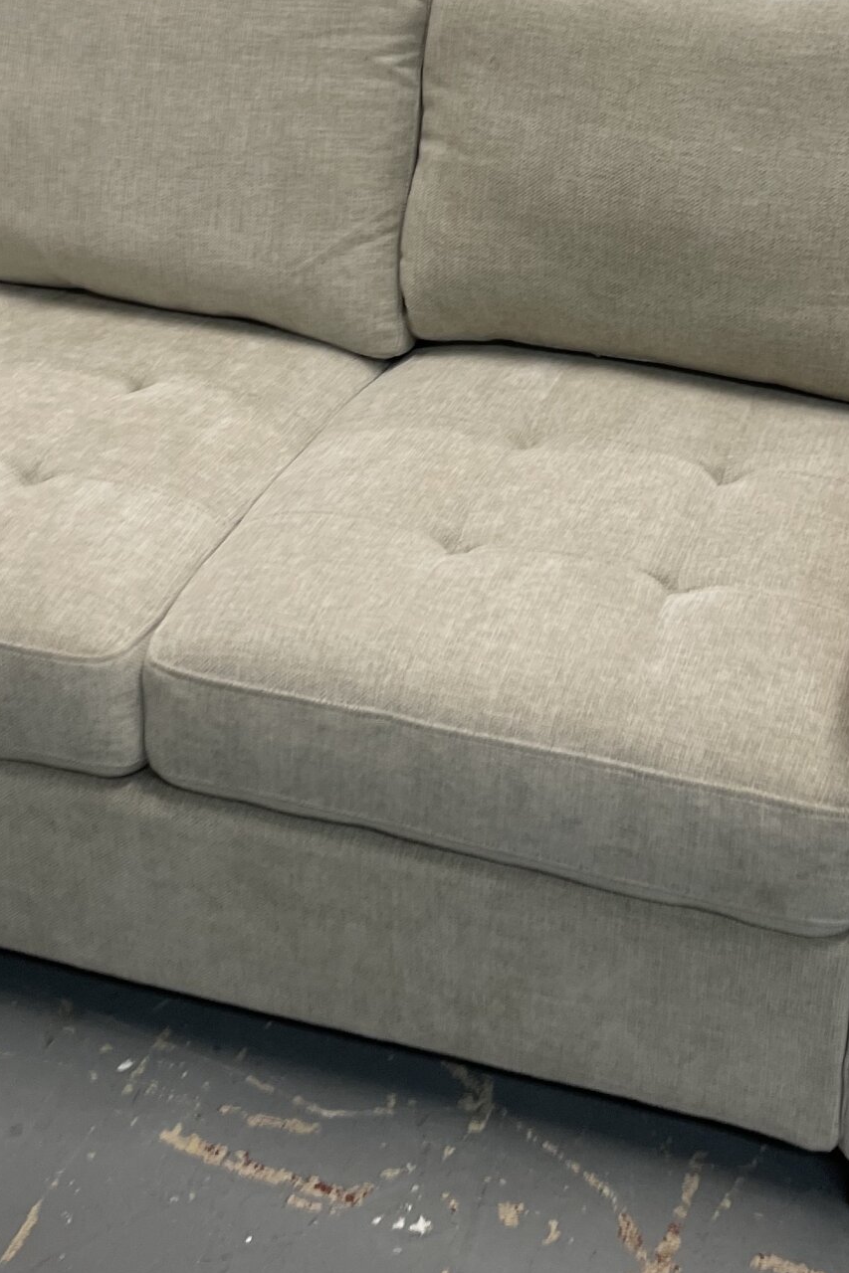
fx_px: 1840
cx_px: 520
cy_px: 290
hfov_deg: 25.9
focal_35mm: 52
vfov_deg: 37.1
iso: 64
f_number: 1.6
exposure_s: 1/60
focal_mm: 5.1
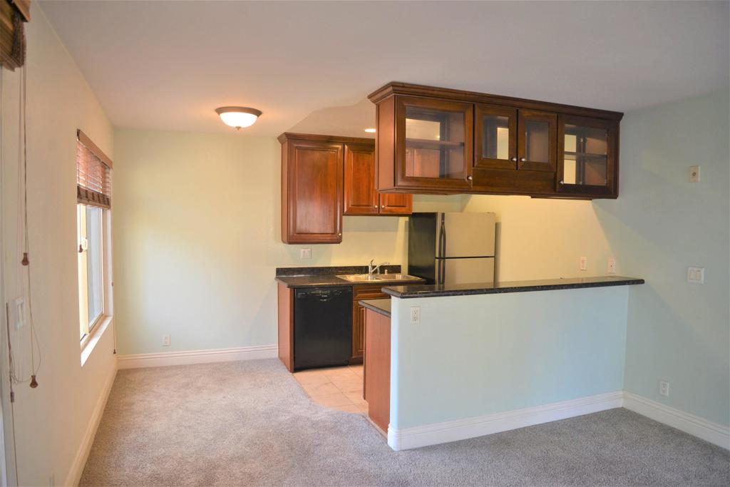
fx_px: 487
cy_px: 244
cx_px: 365
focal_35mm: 24
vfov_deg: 53.1
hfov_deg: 73.7
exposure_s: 1/60
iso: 400
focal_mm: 24
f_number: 4
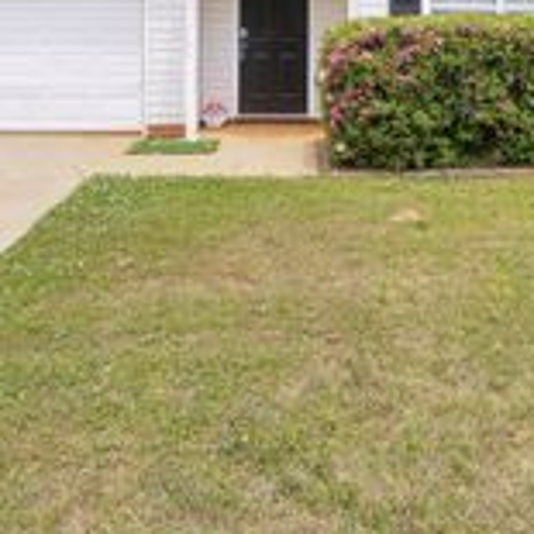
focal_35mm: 41
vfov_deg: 37.4
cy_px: 22
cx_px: 310
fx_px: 716
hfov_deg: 40.8
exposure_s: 1/125
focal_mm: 10
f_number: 9
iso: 100
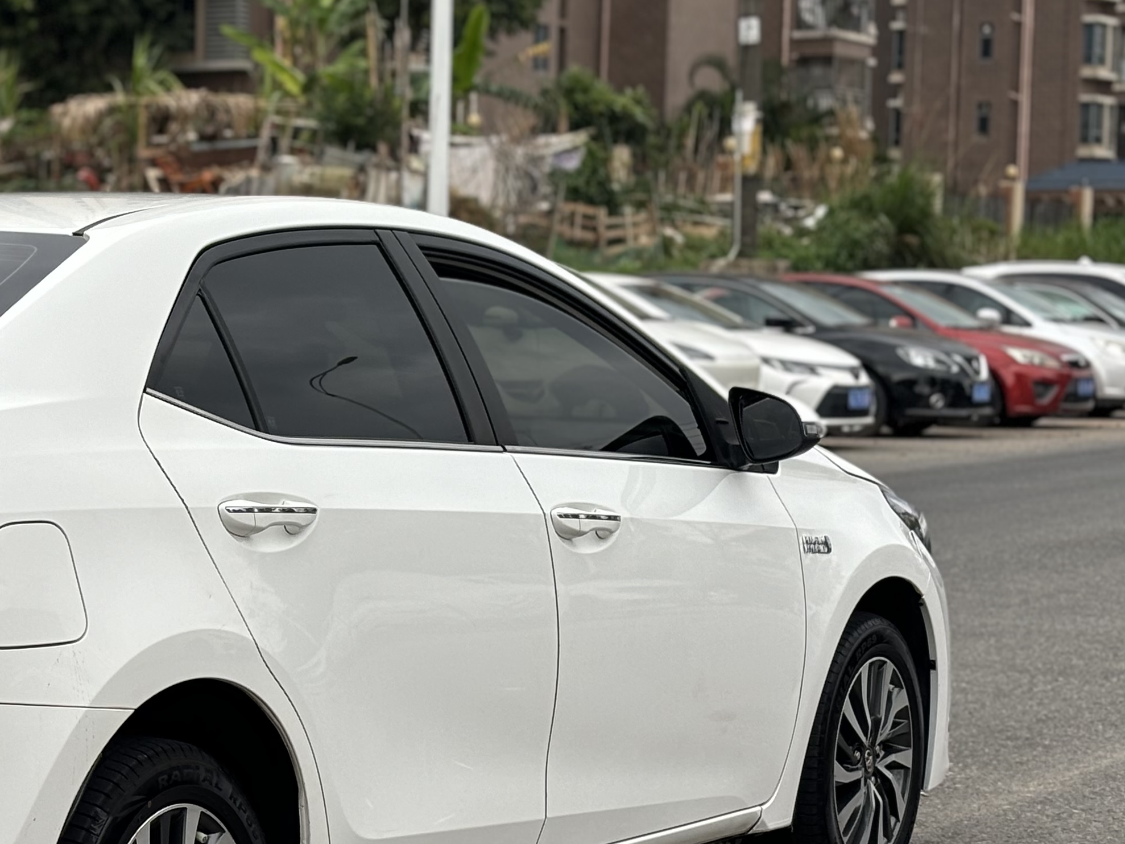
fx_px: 3445
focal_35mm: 106
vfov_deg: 13.9
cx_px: -3
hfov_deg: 18.1
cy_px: 525
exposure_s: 1/275
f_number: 1.6
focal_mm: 5.96
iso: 32
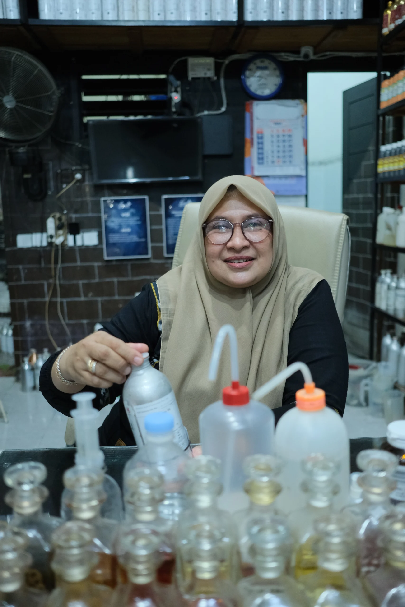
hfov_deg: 37.9
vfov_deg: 54.4
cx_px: 202
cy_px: 304
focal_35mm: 35
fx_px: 590
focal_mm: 23
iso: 2500
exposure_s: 1/200
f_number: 2.2
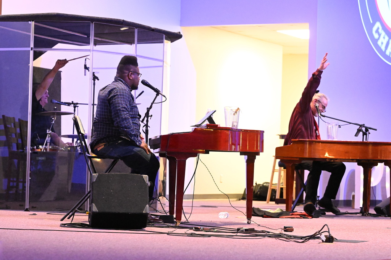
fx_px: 1238
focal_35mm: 114
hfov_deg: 18.0
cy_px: 130
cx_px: 196
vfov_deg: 12.0
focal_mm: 76
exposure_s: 1/400
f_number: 3.5
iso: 12800
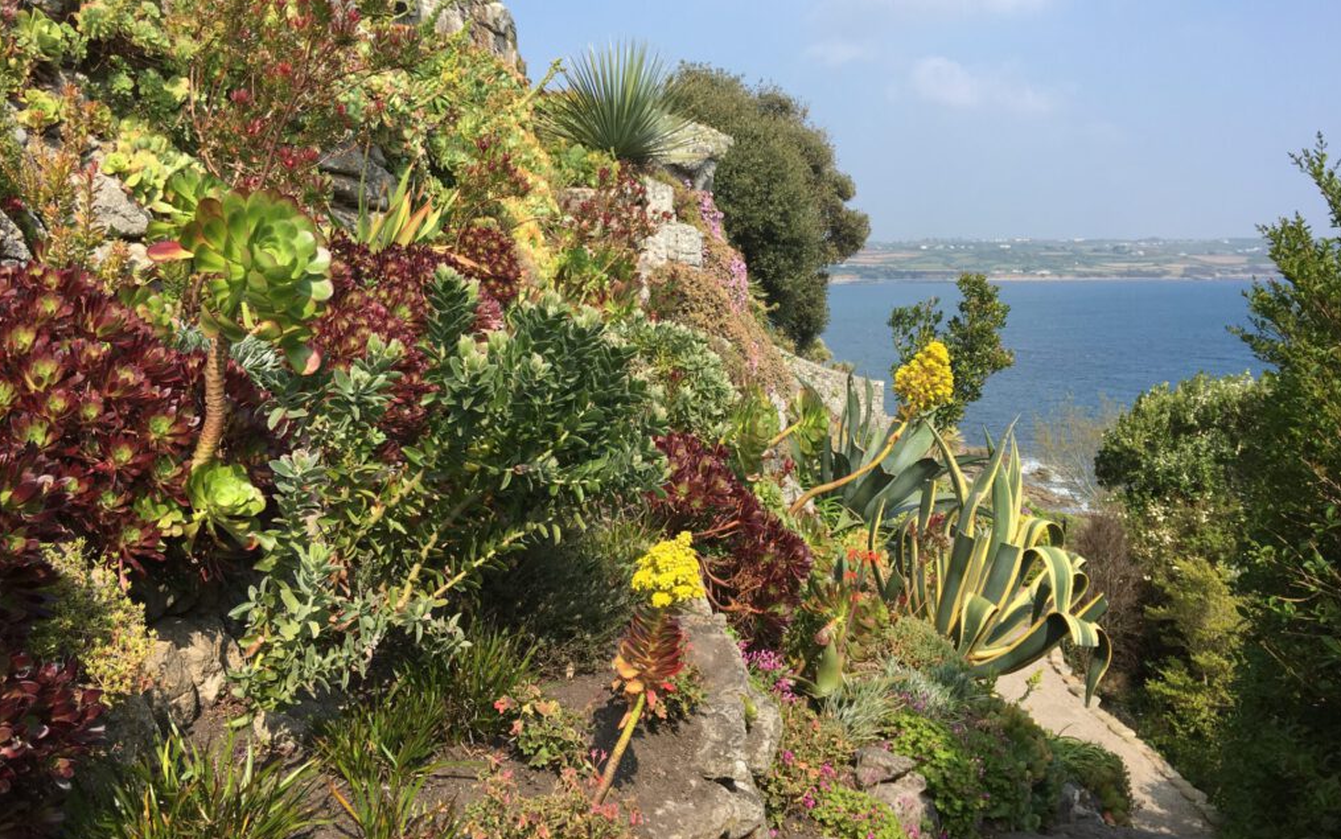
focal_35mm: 31
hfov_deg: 61.2
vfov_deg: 40.6
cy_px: 402
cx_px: 672
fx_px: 1133
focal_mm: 4.15
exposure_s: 1/1115
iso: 25
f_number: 2.2
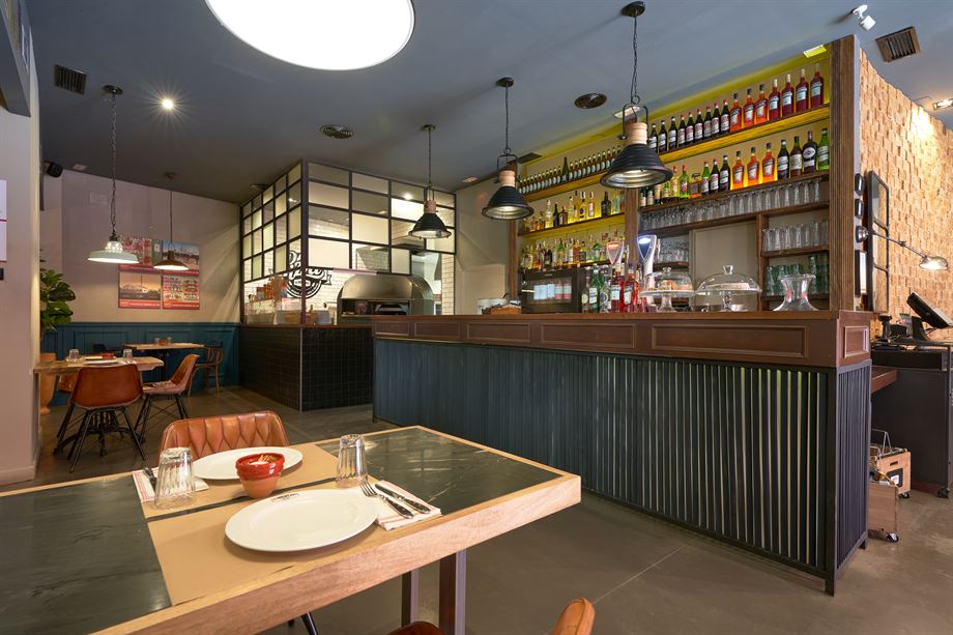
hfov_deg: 96.7
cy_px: 318
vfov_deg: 73.7
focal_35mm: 16
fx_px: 423
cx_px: 476
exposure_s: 1.3
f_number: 8
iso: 200
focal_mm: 16
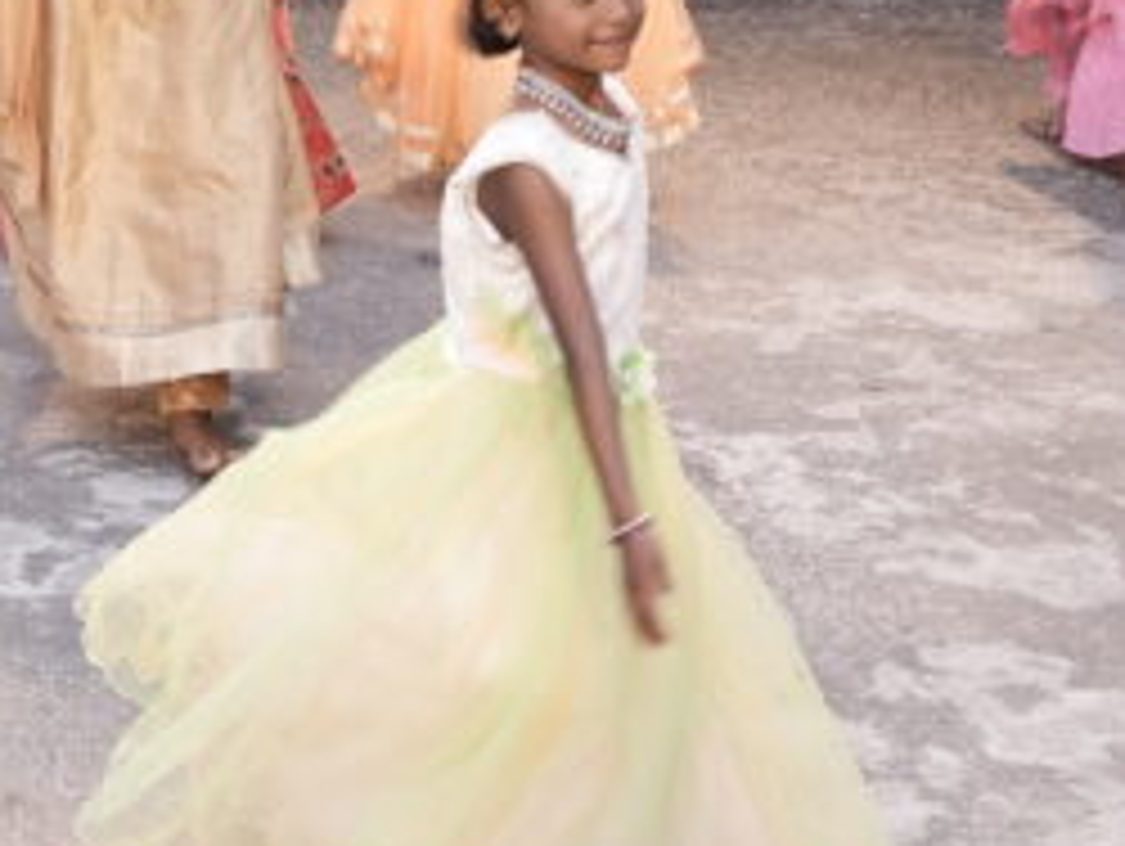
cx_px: 140
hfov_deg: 16.4
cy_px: -218
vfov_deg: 12.2
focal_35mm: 118
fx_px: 3851
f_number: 2.8
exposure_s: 1/100
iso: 500
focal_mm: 30.1
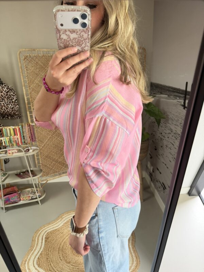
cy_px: 136
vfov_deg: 71.6
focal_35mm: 24
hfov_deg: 56.8
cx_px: 102
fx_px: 189
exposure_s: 1/121
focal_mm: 6.76
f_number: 1.78
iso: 125
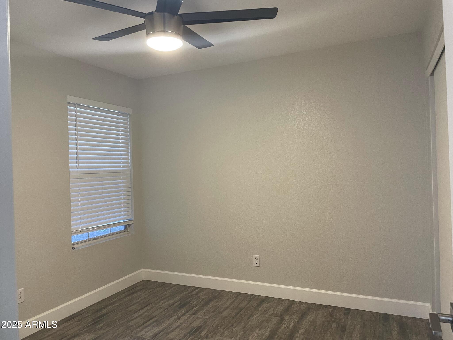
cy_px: 170
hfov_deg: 67.3
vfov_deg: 53.1
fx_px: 340
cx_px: 226
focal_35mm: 26
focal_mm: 4.2
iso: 200
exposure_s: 1/60
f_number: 1.6
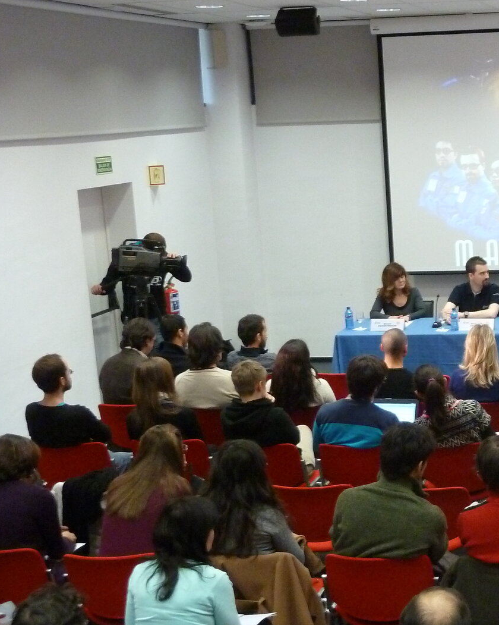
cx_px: 517
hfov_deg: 22.1
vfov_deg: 28.7
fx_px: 1219
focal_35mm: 66
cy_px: 375
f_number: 3.6
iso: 500
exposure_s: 1/15
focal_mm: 6.1
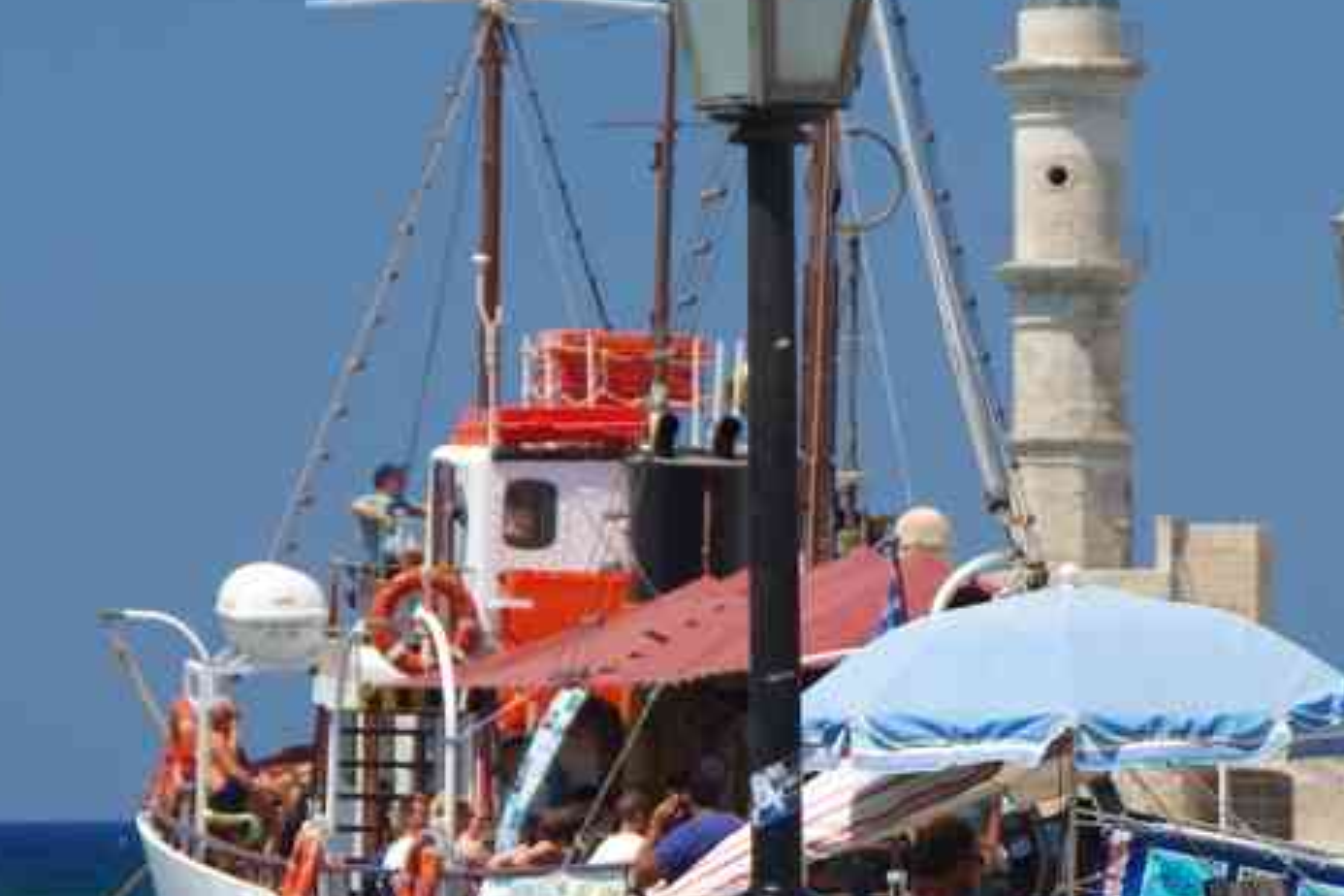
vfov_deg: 3.9
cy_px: 599
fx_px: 13327
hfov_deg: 5.8
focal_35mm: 357
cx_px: 991
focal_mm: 110
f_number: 9
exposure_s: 1/160
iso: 200
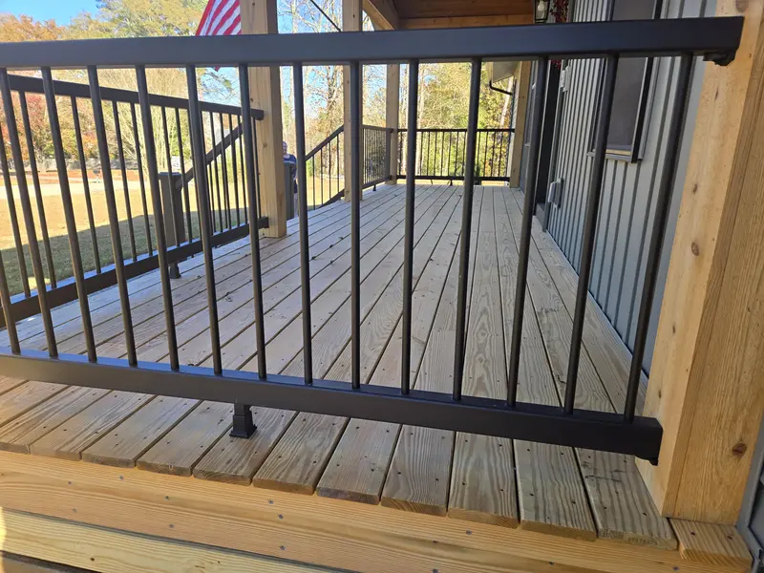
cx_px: 382
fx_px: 508
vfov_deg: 58.9
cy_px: 286
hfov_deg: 73.9
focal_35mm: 23
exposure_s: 1/378
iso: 25
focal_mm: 5.4
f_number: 1.8
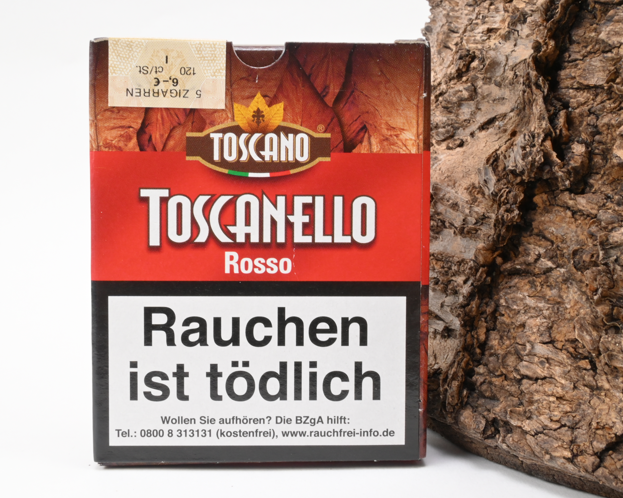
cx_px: 296
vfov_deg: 35.8
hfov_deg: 43.9
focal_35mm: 42
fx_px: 772
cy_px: 251
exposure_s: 1/15
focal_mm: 24.5
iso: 640
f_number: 22
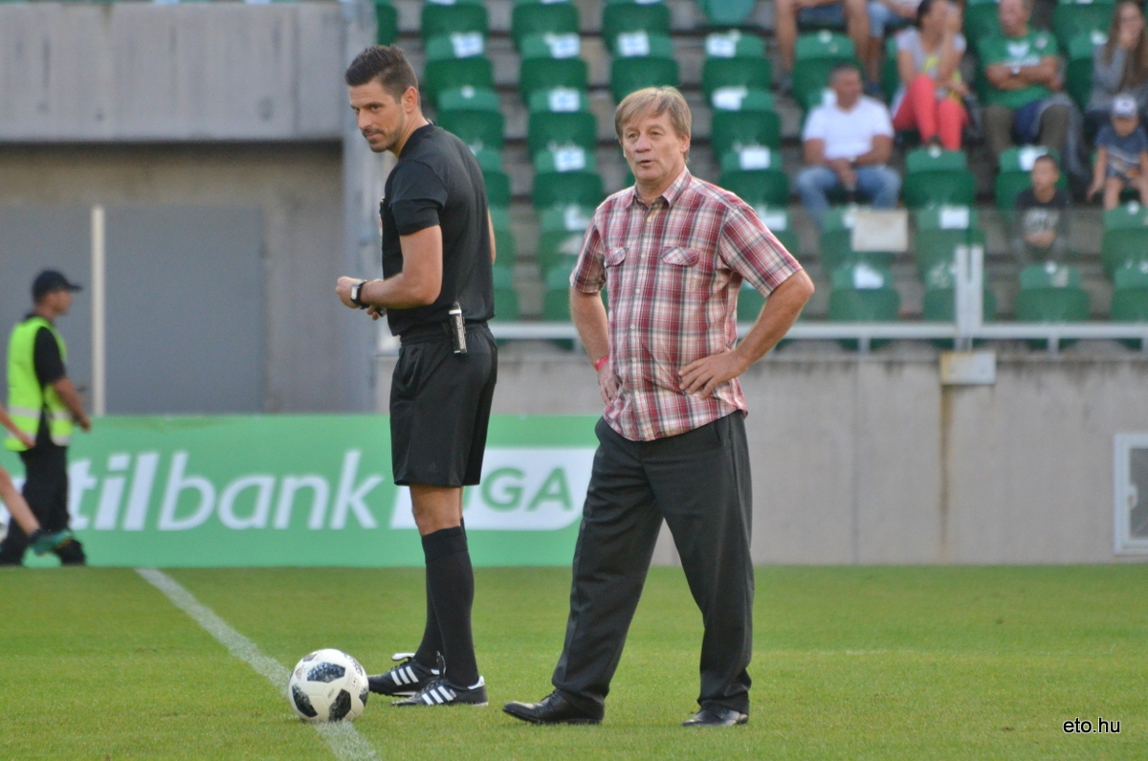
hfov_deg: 4.6
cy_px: 380
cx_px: 574
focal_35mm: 450
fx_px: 14321
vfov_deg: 3.0
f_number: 5.6
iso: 2200
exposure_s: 1/1600
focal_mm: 300
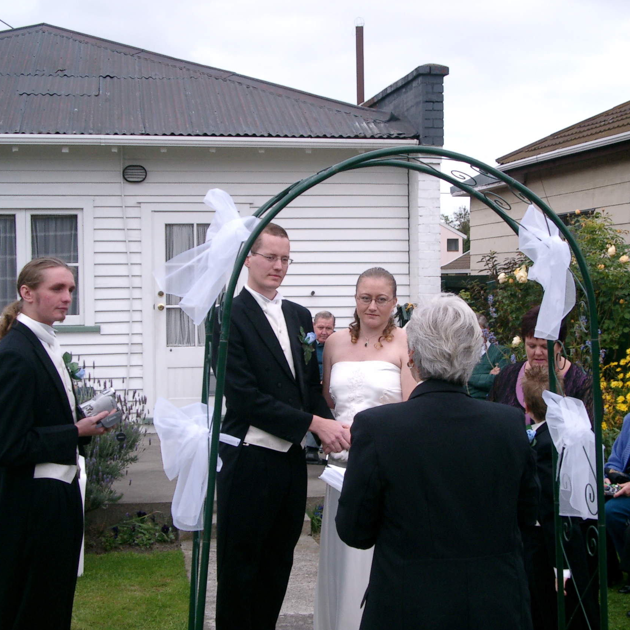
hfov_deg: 28.5
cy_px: 316
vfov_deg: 28.6
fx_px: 1235
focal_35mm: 60
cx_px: 383
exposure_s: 1/500
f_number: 3
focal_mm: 10.2
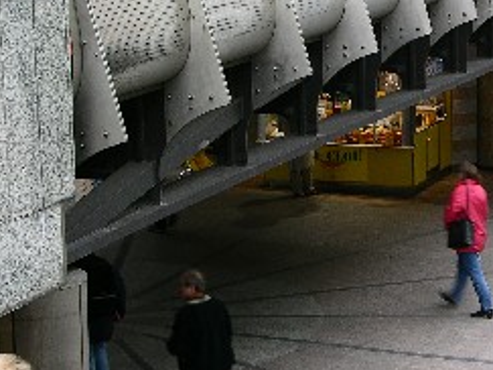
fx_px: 1722
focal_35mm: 121
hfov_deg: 16.2
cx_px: 364
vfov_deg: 12.2
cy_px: 167
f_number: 3.8
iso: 50
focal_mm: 12.7
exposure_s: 1/28.1
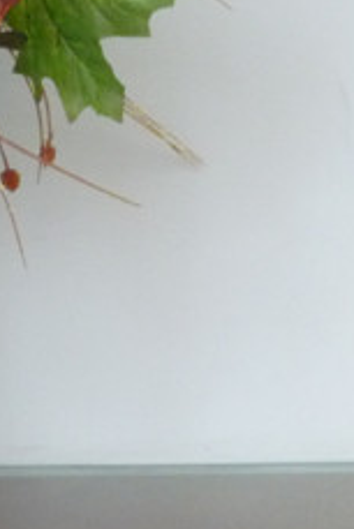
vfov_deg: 19.9
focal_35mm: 98
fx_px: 1443
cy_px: 582
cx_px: 416
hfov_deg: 13.6
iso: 400
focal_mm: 4.8
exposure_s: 1/15
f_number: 2.8
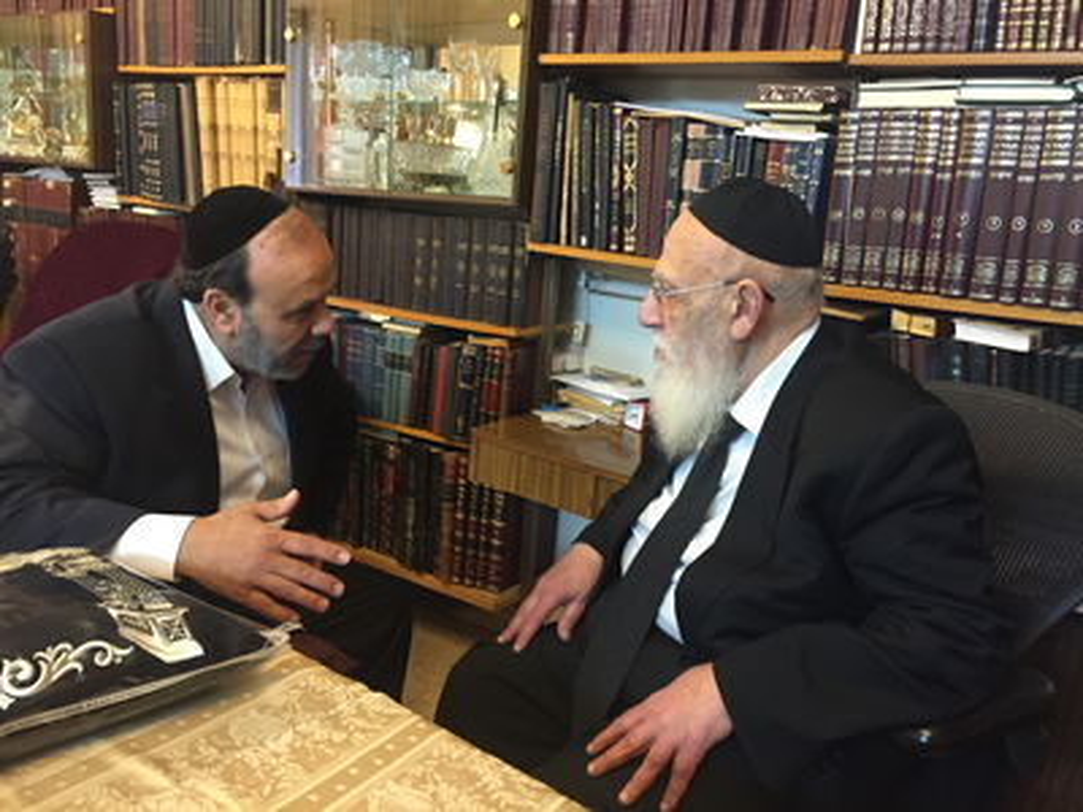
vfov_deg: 48.2
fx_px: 907
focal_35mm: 29
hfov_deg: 61.7
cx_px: 542
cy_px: 406
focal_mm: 4.15
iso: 200
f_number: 2.2
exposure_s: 1/30
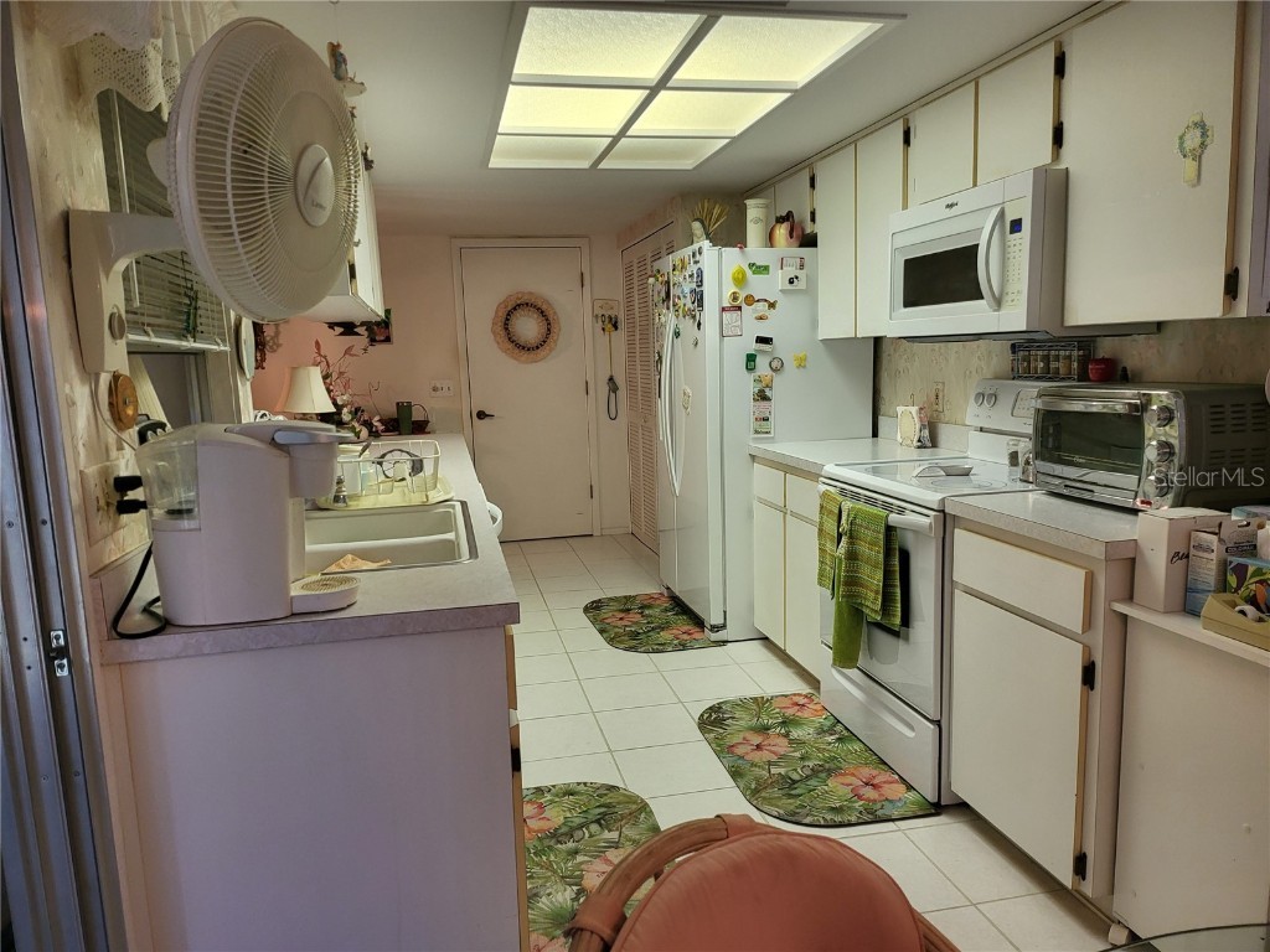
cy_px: 476
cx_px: 635
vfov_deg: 56.8
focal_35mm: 24
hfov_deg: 71.6
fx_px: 881
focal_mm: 5
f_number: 1.8
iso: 200
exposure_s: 1/120
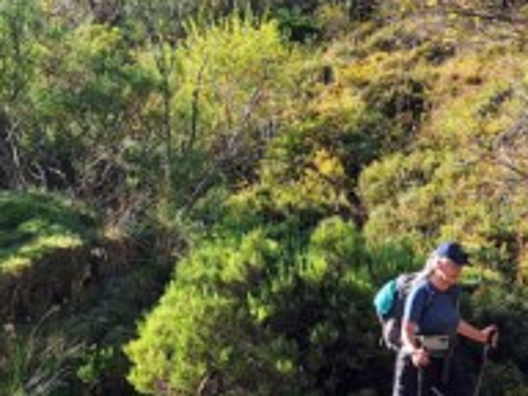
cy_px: 209
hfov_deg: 19.5
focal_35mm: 98
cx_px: 522
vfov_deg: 15.1
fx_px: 1495
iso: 40
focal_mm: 5.54
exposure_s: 1/1054
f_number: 1.8
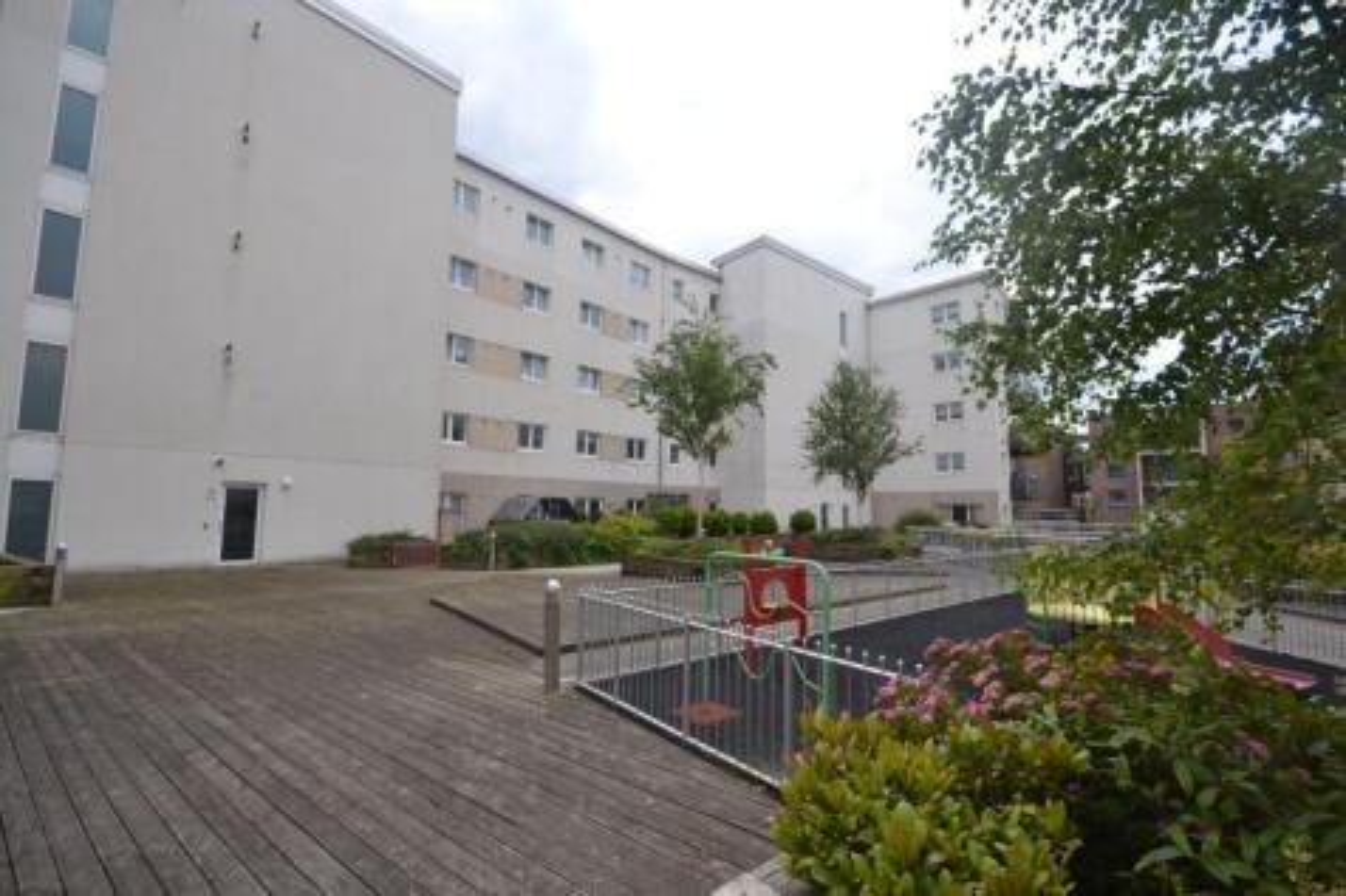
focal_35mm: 15
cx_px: 673
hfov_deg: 100.4
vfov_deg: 77.3
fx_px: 561
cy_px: 448
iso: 100
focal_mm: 10
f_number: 7.1
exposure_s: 1/200
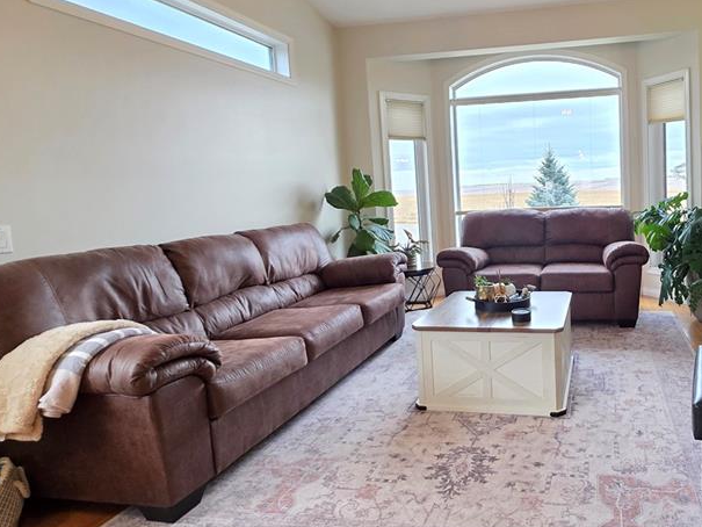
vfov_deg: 60.8
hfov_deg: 71.4
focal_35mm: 22
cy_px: 221
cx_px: 523
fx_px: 446
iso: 250
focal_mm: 2.2
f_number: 1.9
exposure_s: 1/120
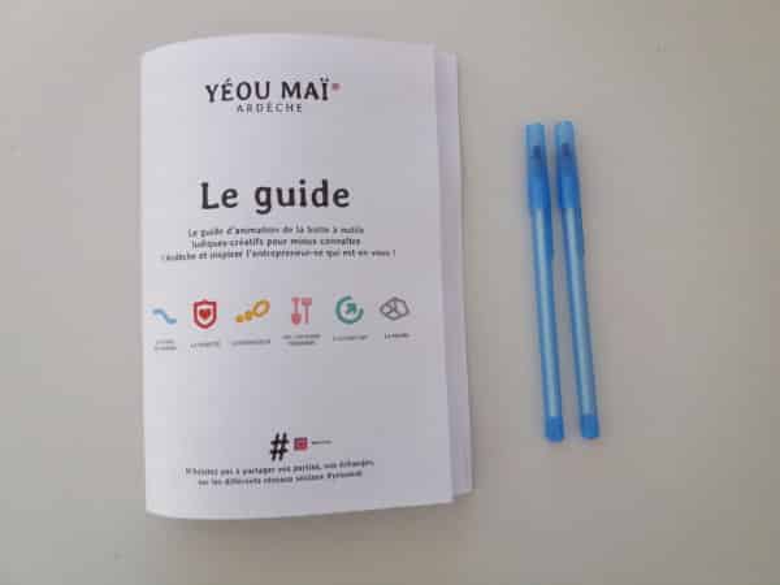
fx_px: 631
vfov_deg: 49.7
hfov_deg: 63.4
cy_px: 292
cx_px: 390
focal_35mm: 28
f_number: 1.9
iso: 100
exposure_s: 1/100
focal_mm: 3.7
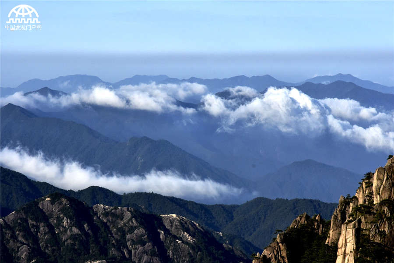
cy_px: 132
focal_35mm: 128
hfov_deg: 16.1
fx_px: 1395
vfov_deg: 10.8
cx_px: 197
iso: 800
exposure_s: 1/1600
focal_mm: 85
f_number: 10
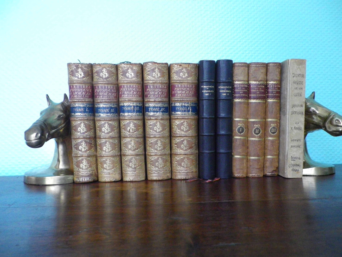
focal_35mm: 28
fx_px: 277
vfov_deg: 49.7
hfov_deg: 63.4
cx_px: 171
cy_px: 128
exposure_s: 1/60
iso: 500
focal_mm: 4.9
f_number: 2.6
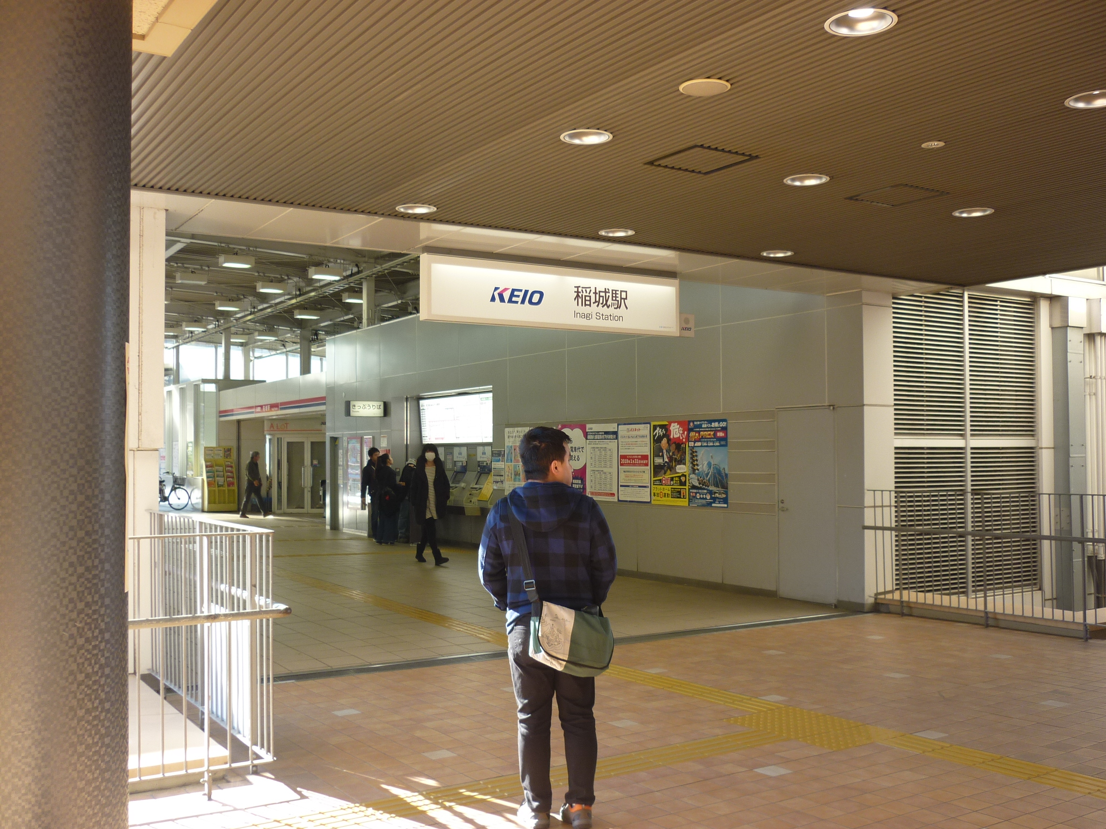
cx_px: 553
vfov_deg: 42.9
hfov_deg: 55.4
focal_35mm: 33
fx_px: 1054
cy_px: 414
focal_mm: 5.5
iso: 80
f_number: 2.8
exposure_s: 1/80
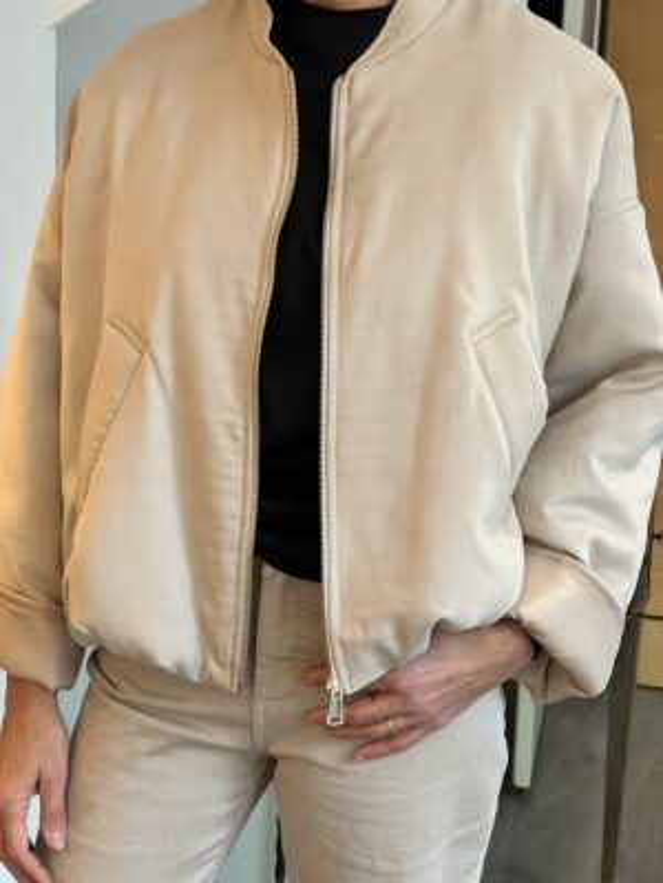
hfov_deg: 19.1
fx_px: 1966
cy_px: 442
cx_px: 332
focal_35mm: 77
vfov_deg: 25.3
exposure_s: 1/50
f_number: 2.8
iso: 500
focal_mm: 9
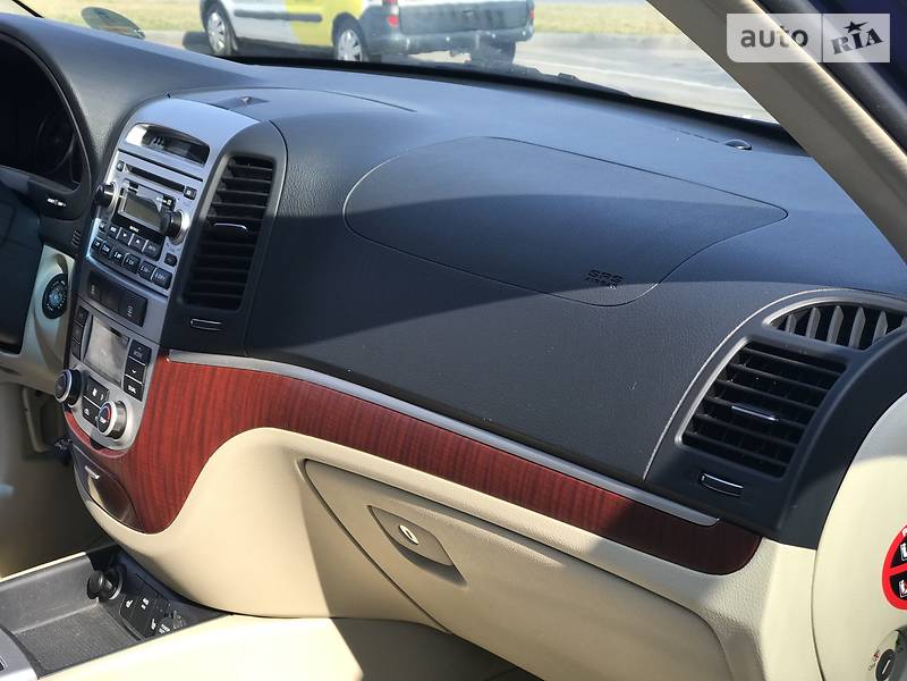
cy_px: 340
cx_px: 454
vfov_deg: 25.7
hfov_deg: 33.8
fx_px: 1494
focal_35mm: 57
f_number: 2.8
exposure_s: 1/231
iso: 20
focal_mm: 6.6
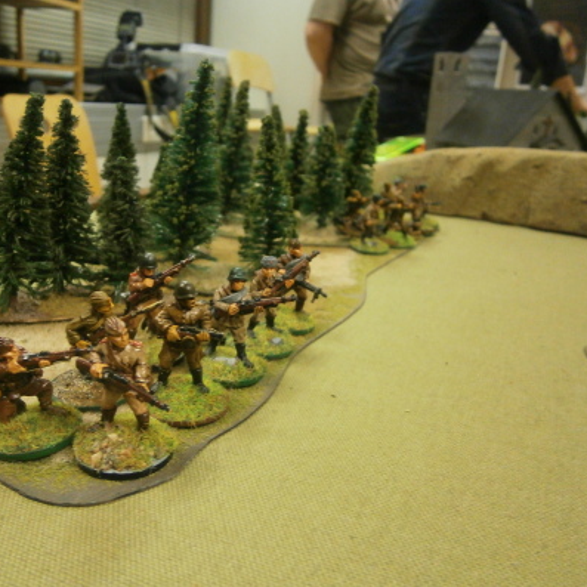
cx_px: 268
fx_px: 595
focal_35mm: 31
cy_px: 293
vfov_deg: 52.5
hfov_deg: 52.5
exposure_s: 1/40
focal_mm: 4.7
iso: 400
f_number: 2.8
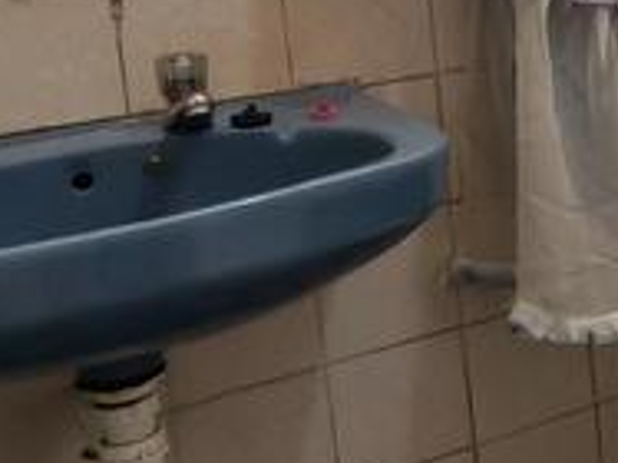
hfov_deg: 20.0
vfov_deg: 18.5
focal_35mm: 77
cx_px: 1041
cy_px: -33
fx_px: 1374
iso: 200
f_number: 2.2
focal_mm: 1.68
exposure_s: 1/25
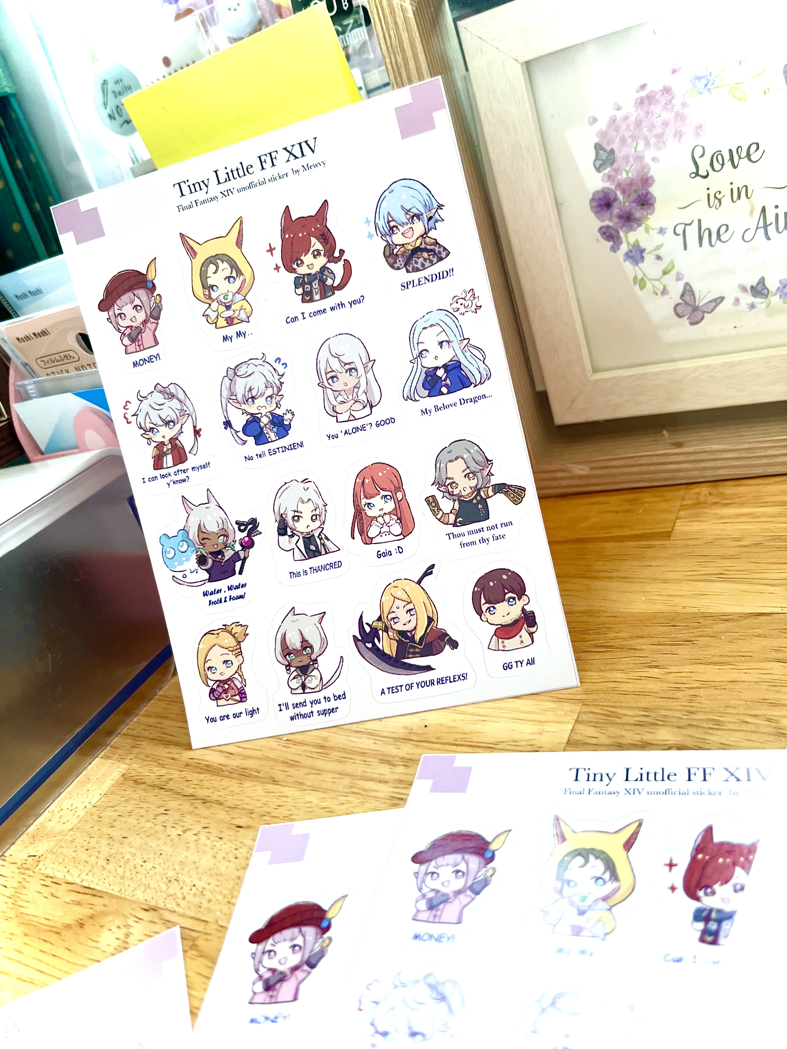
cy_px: 524
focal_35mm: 26
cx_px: 394
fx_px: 788
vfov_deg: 67.3
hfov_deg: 53.1
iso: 125
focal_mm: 5.1
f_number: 1.6
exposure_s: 1/121
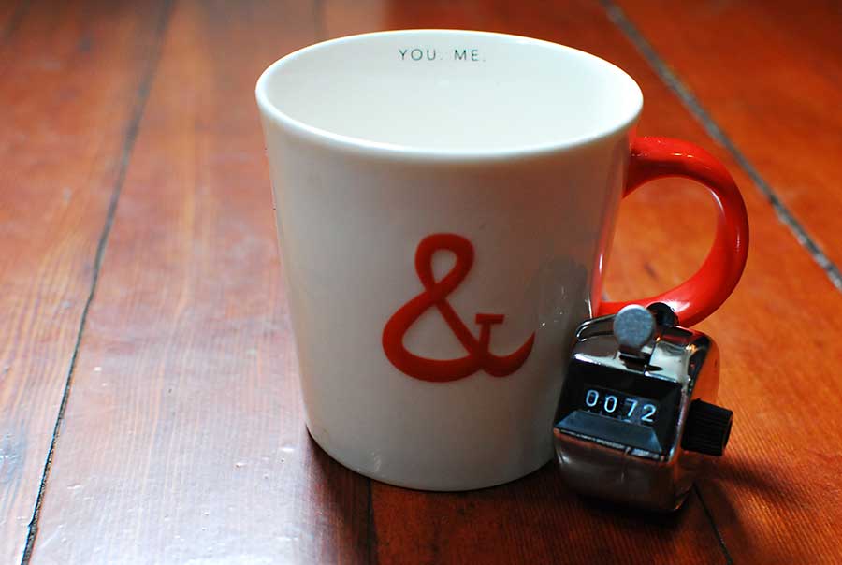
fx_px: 1230
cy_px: 282
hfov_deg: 37.8
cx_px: 421
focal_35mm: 52
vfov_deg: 25.9
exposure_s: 1/25
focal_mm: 35
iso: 800
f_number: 4.5
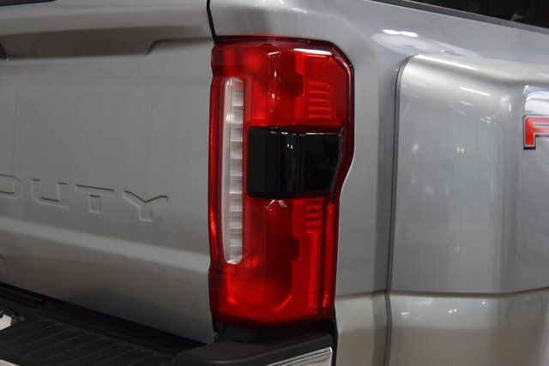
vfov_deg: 25.1
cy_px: 183
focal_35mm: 54
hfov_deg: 36.9
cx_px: 274
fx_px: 824
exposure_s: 1/60
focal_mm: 36
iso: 1600
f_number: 7.1
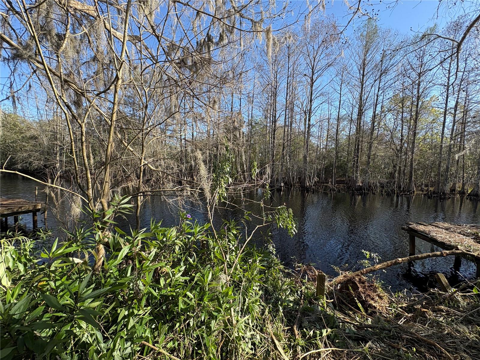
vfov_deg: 85.7
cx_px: 240
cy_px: 180
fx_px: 194
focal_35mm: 14
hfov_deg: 102.1
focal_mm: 2.22
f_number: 2.2
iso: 40
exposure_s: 1/488
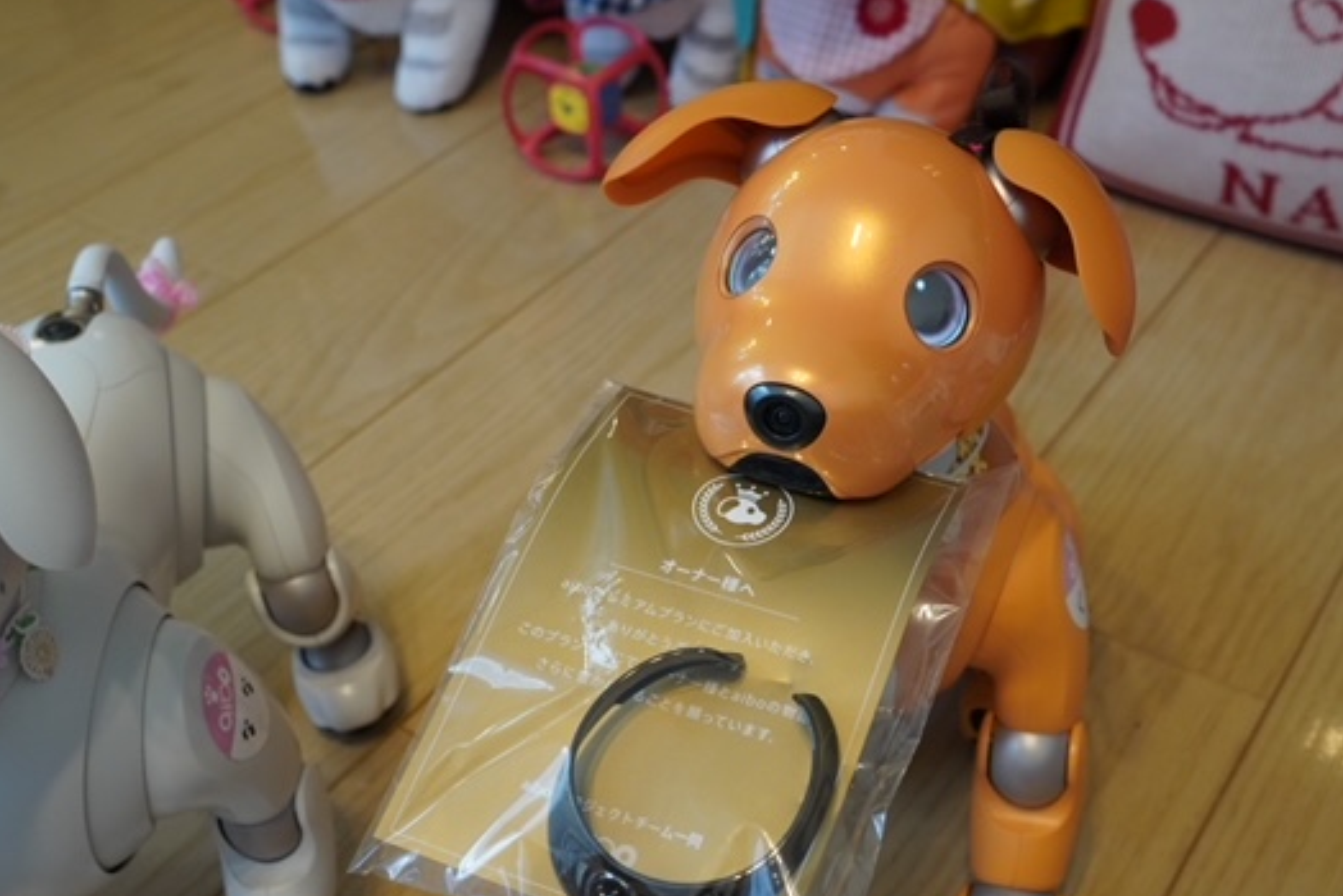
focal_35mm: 44
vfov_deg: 30.5
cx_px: 730
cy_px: 540
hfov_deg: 44.4
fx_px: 1642
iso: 1250
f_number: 5
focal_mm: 24
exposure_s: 1/40
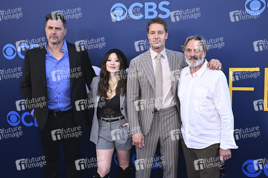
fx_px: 245
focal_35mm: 33
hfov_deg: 57.3
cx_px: 134
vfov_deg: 39.9
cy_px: 89
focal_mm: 33
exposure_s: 1/200
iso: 500
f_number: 5.6
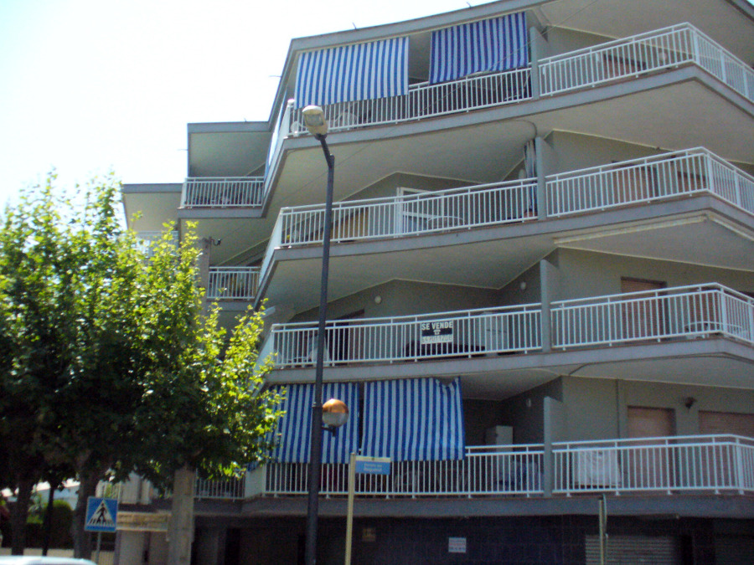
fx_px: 806
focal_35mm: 37
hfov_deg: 50.1
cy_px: 282
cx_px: 377
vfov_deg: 38.7
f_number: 5.6
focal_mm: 6.1
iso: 400
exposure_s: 1/1000
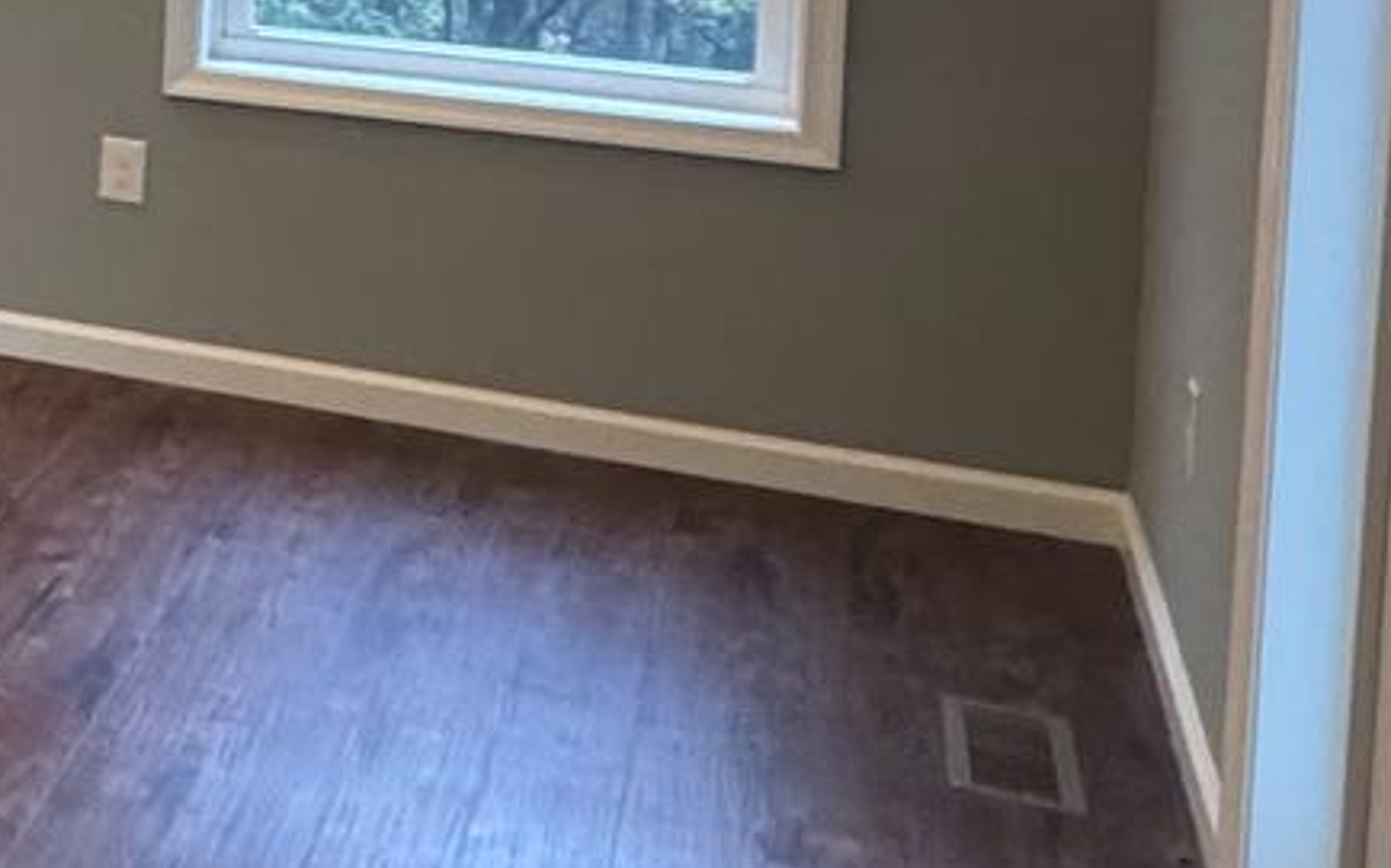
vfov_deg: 17.5
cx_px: -1147
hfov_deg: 20.3
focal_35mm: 70
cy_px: -243
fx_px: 2653
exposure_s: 1/60
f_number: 2.2
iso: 320
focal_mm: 2.22
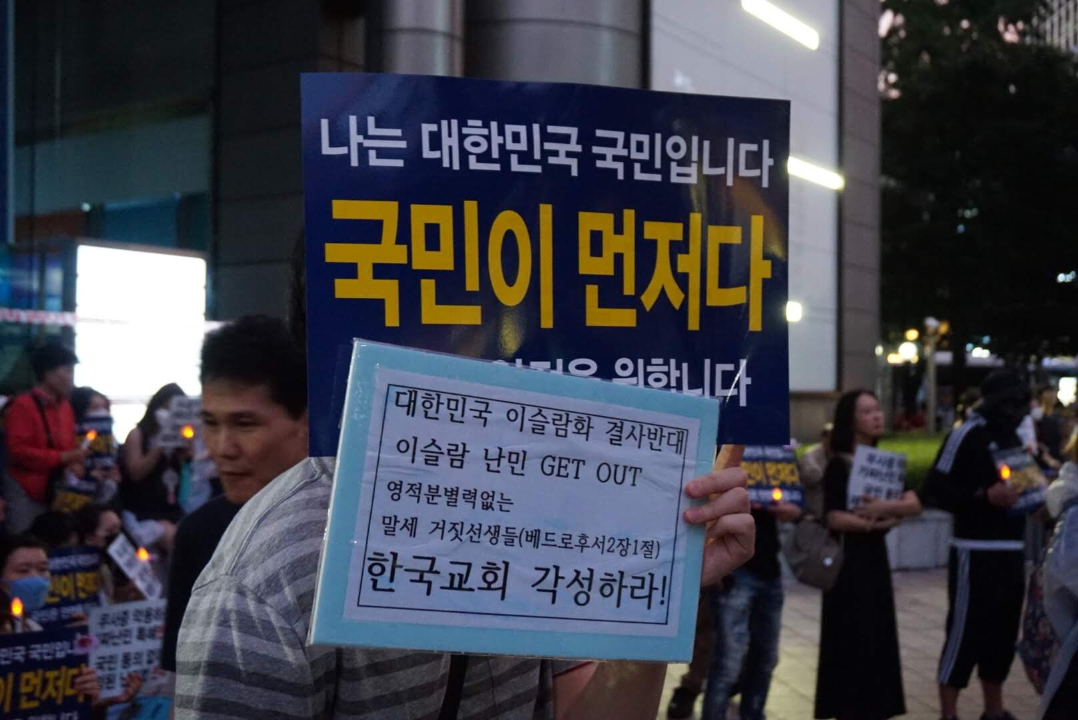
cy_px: 360
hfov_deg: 49.5
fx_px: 1169
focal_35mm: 39
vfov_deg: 34.3
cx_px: 539
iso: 3200
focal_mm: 26
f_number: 4.5
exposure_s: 1/60
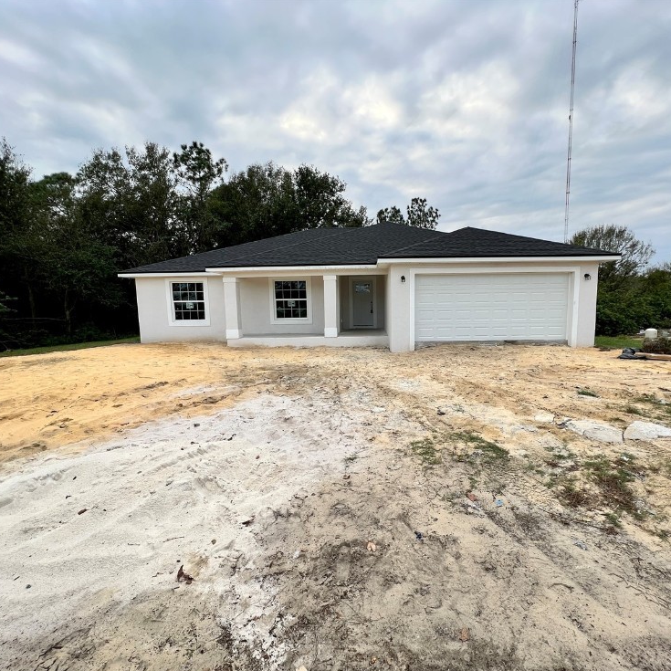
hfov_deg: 87.2
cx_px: 368
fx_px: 351
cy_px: 347
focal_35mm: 16
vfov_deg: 87.4
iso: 32
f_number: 1.8
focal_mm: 1.57
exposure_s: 1/312
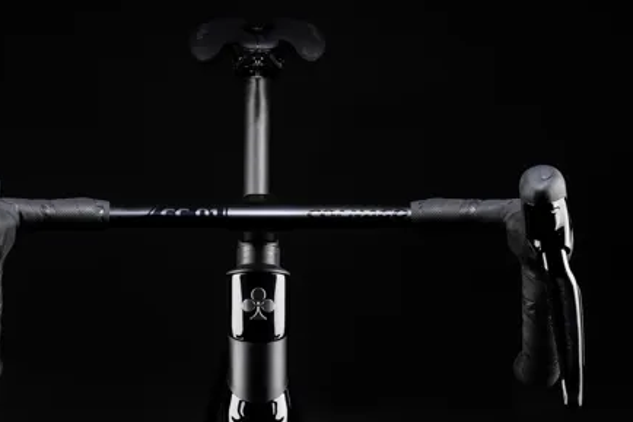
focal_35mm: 129
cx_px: 261
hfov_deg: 15.9
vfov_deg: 10.6
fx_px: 2267
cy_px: 307
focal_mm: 70
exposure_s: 1/160
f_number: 18
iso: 100
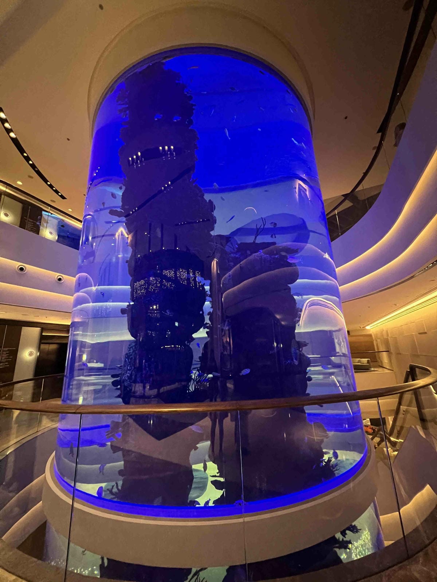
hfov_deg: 89.9
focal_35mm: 13
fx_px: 219
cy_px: 291
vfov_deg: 106.2
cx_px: 218
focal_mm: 1.57
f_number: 1.8
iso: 1000
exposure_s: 1/25
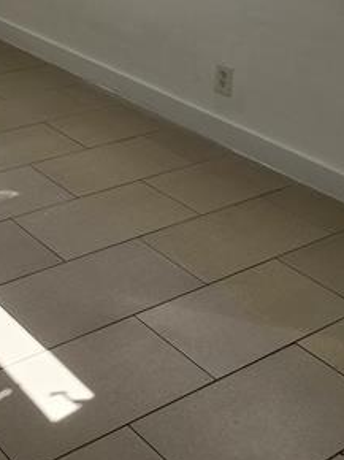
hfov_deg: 22.5
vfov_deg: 28.1
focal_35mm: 61
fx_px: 809
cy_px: -79
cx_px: -44
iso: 25
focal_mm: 5.54
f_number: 1.8
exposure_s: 1/190
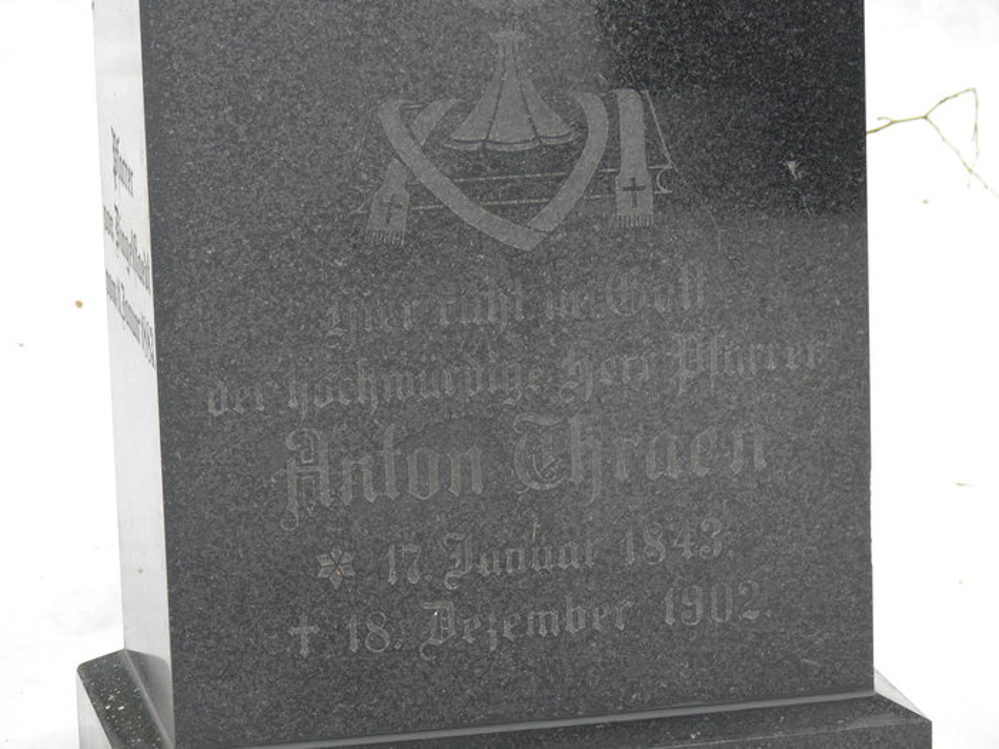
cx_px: 500
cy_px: 374
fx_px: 4848
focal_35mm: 168
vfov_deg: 8.8
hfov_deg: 11.8
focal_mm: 35.6
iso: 80
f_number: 4
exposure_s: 1/50
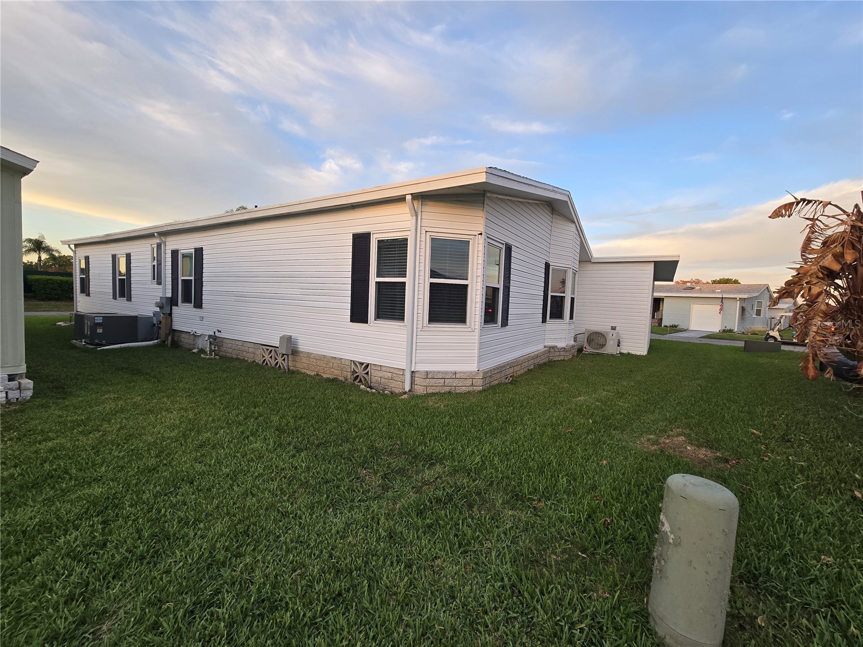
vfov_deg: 89.9
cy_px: 324
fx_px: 324
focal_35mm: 13
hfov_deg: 106.2
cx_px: 432
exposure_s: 1/149
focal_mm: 2.2
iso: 50
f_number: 2.2
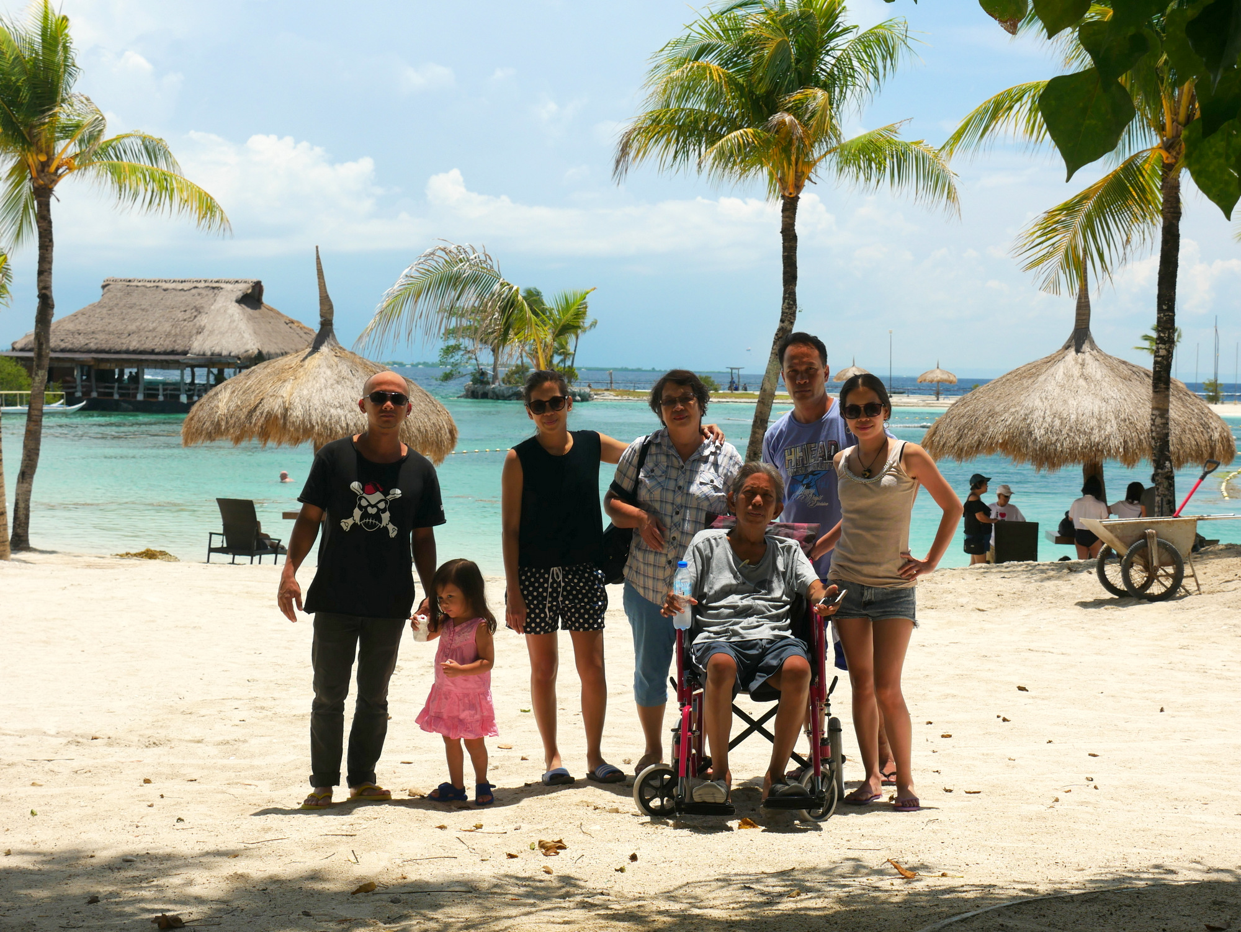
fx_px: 1937
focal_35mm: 54
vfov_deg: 27.1
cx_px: 620
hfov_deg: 35.5
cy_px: 466
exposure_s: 1/500
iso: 200
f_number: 6.3
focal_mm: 27
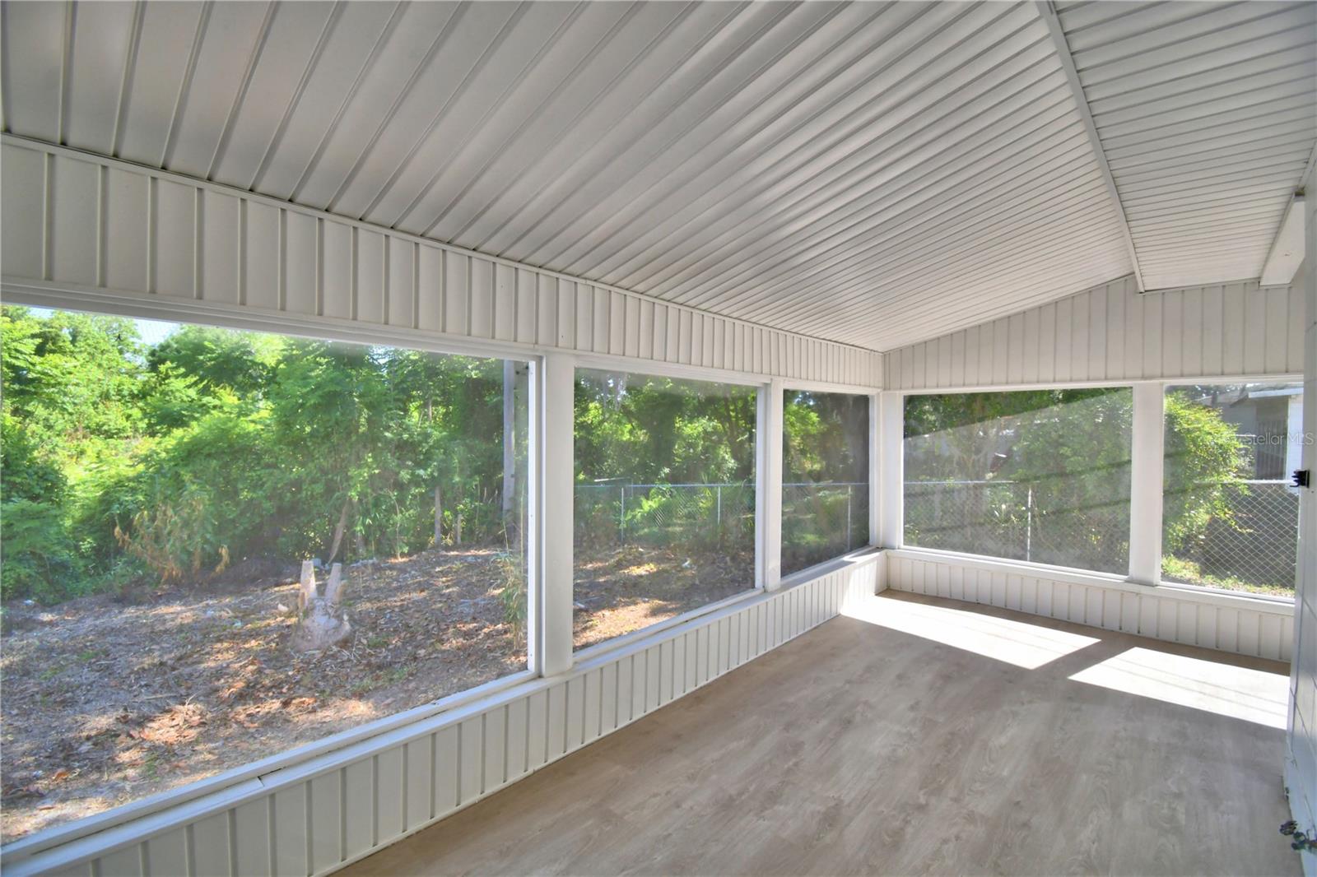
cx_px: 658
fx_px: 549
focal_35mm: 15
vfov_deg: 77.3
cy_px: 438
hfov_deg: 100.4
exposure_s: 1/320
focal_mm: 10
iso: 200
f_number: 4.5
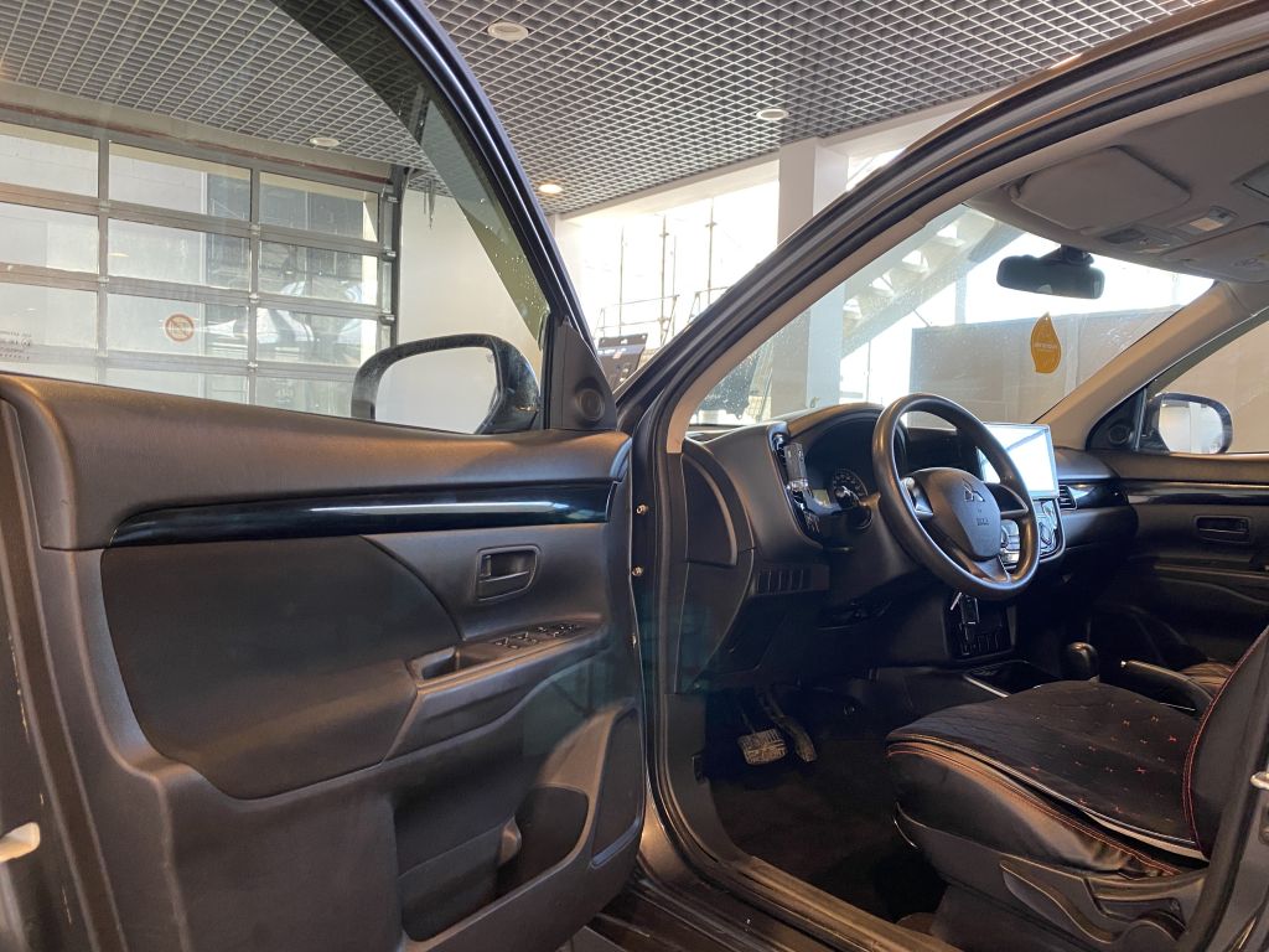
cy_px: 476
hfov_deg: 67.3
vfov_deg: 53.1
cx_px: 634
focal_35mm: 26
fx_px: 953
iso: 125
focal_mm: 4.25
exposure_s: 1/50
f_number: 1.8
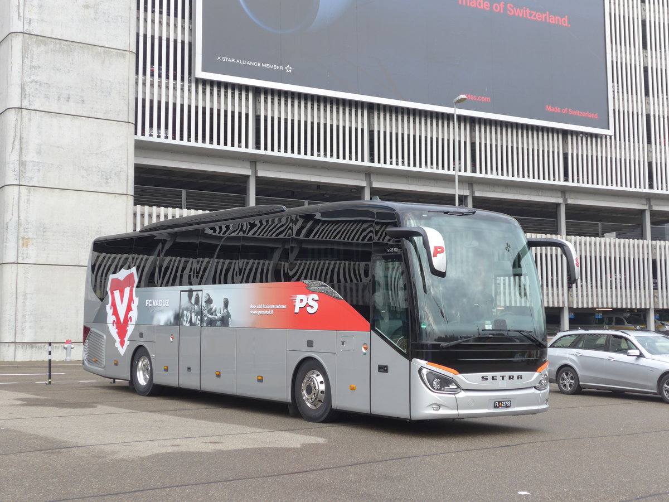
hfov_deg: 36.8
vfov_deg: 28.0
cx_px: 334
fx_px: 1005
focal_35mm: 52
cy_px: 251
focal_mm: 10.7
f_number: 3.3
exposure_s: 1/200
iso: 80
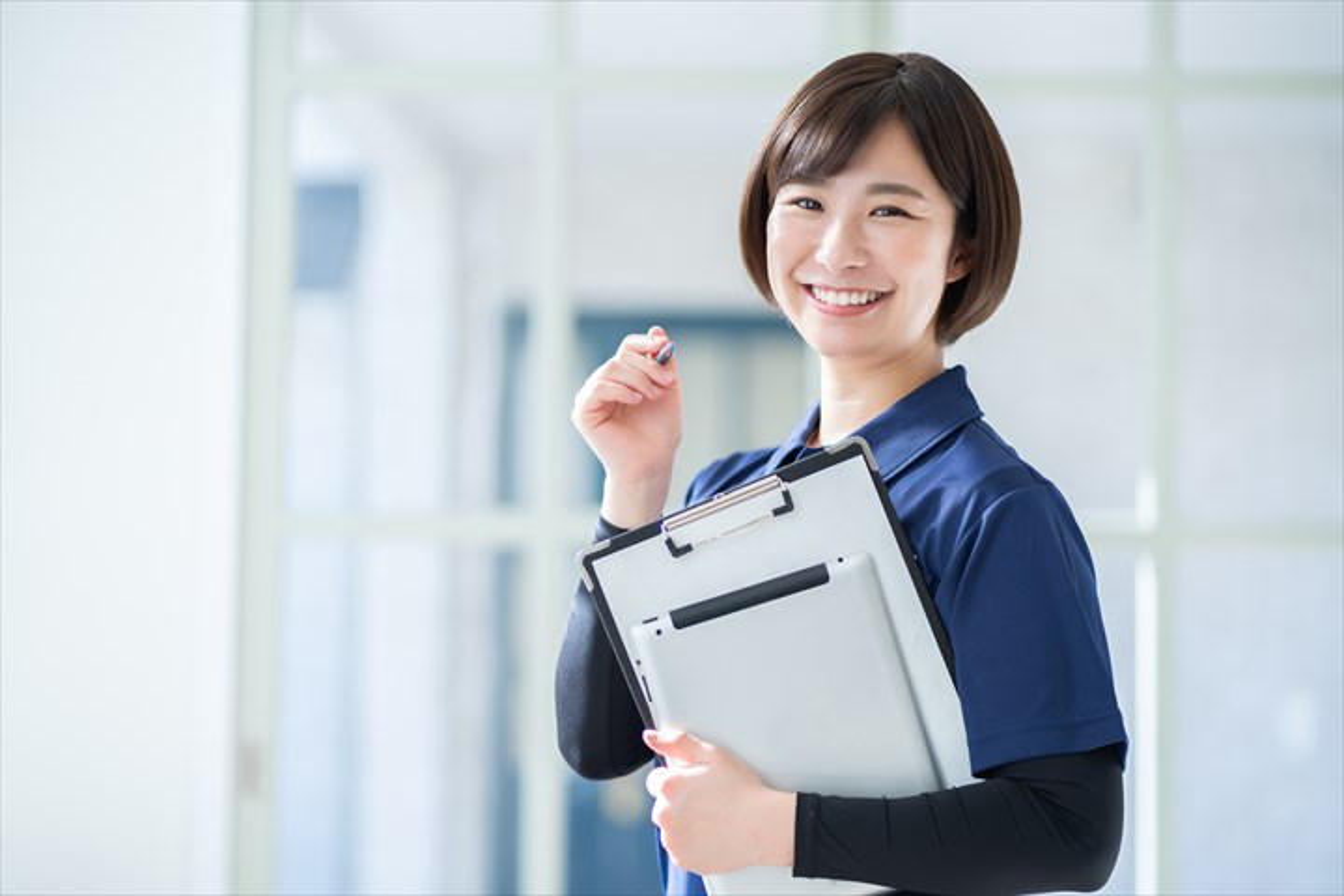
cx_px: 672
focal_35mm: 85
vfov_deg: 16.1
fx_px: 3173
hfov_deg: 23.9
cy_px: 448
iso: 160
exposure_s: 1/800
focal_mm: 85
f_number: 1.8
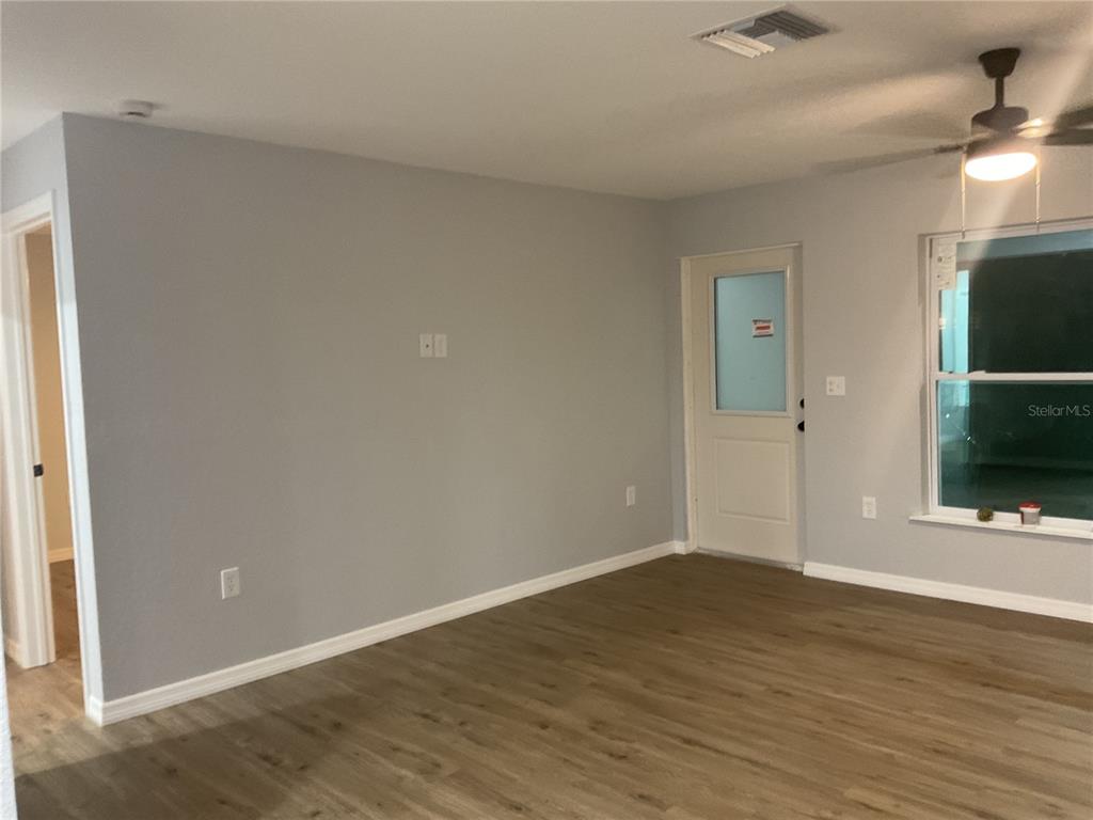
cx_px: 546
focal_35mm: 29
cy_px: 410
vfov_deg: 48.2
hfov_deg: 61.7
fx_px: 916
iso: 200
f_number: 1.8
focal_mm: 3
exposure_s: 1/40
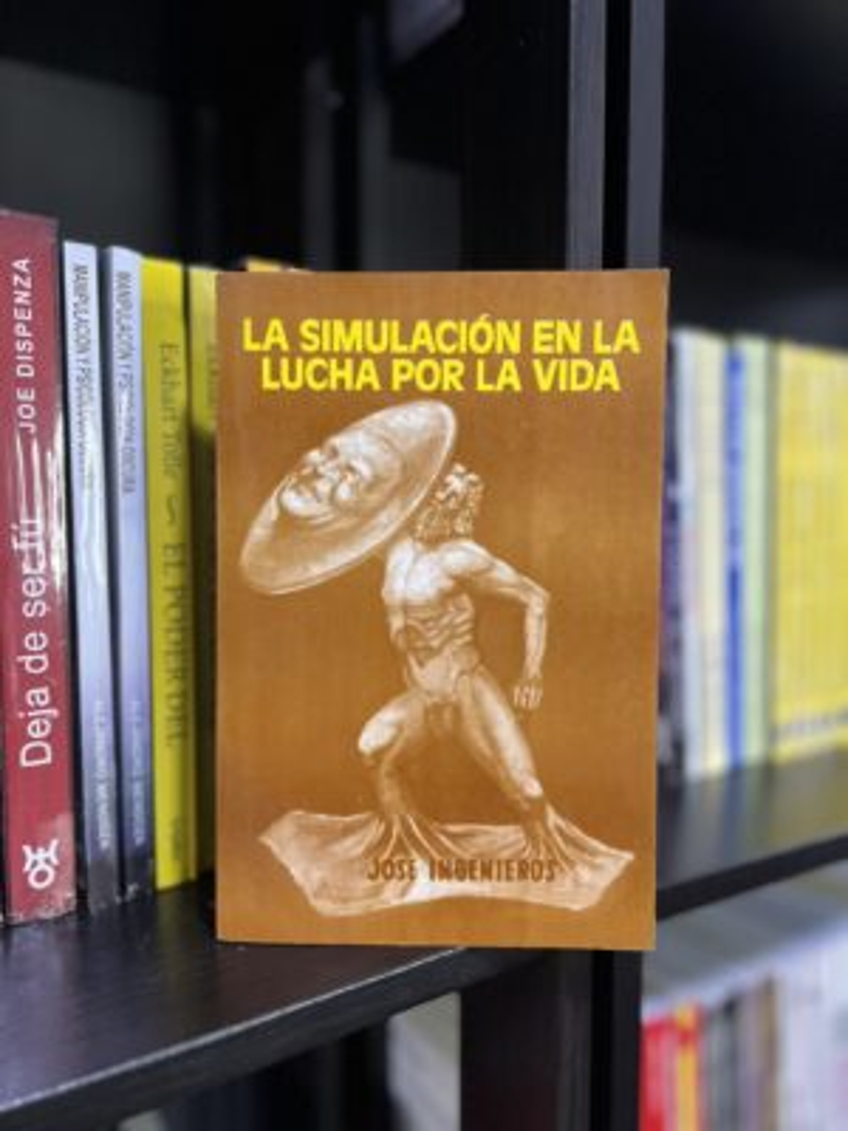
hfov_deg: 53.1
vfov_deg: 67.3
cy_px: 566
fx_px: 849
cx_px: 424
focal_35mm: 26
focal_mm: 5.7
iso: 320
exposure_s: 1/60
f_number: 1.5
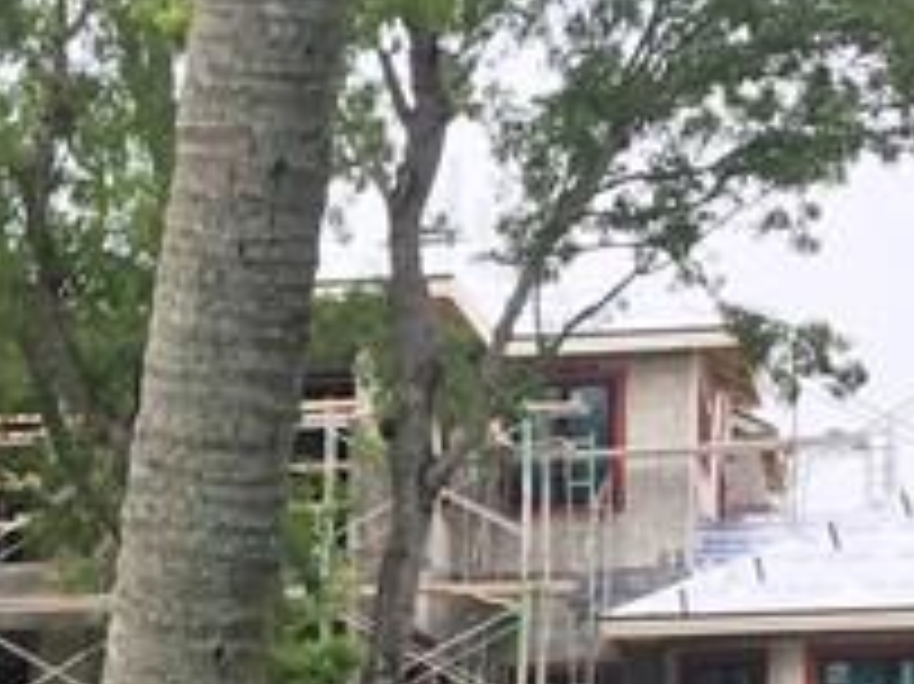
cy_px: 1132
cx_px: -484
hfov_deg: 12.8
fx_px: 3853
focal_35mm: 146
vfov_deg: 9.7
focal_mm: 4.15
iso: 25
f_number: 2.2
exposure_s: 1/686
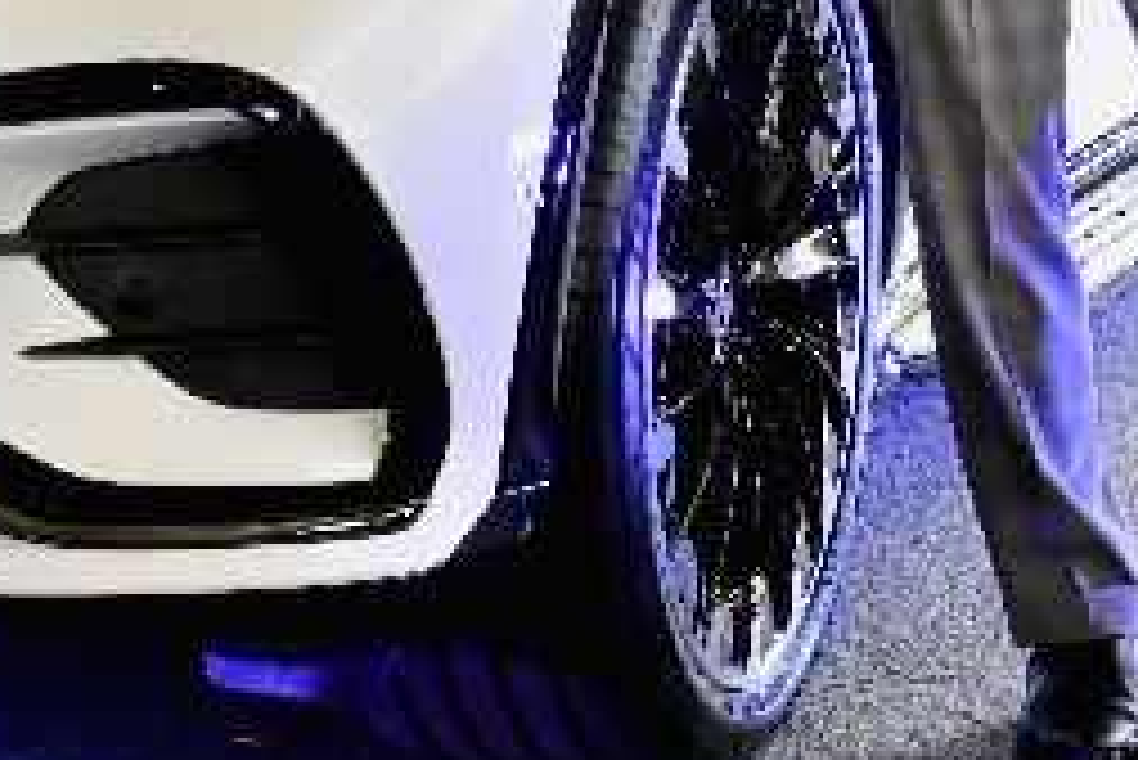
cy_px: -740
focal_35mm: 162
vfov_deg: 8.1
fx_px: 5124
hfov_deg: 12.6
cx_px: 297
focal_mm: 40
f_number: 9
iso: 1600
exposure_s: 1/125
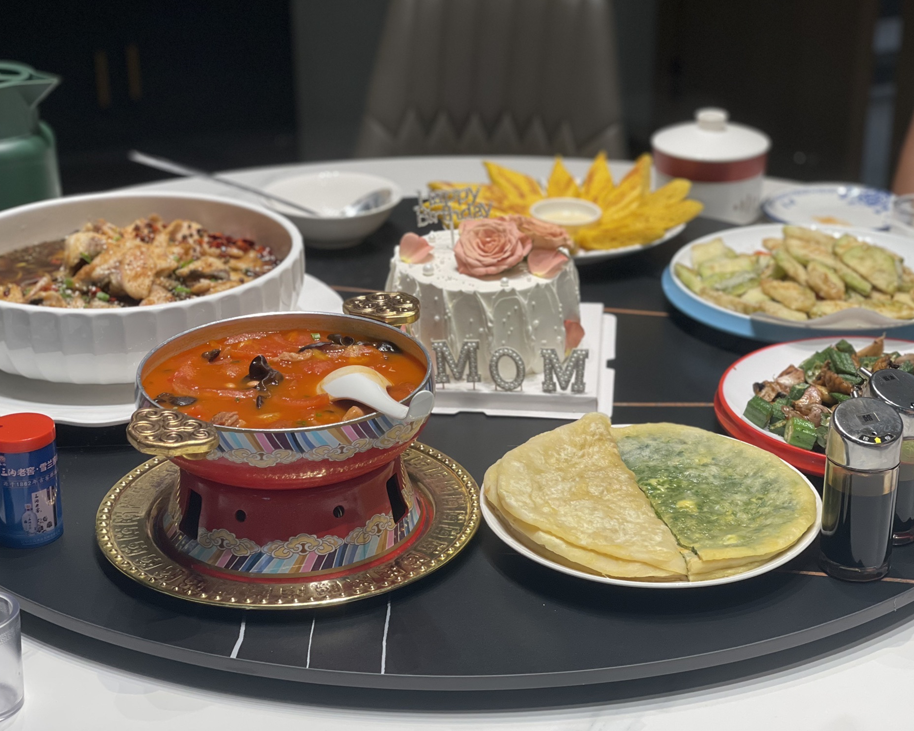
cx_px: 483
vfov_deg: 22.8
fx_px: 1812
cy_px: 365
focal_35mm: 67
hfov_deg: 28.3
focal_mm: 7.5
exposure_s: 1/100
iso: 125
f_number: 2.2
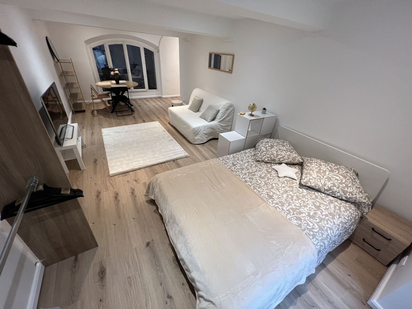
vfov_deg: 89.9
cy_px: 154
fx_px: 155
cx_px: 206
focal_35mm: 13
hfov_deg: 106.2
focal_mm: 1.57
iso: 250
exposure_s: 1/100
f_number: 1.8
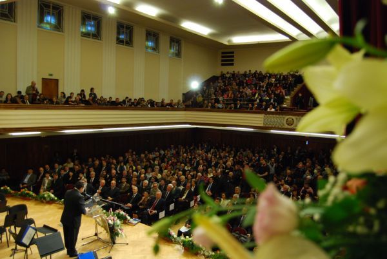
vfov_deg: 48.1
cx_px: 194
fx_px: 291
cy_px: 130
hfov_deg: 67.3
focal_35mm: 27
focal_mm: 18
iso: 1100
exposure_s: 1/50
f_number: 4
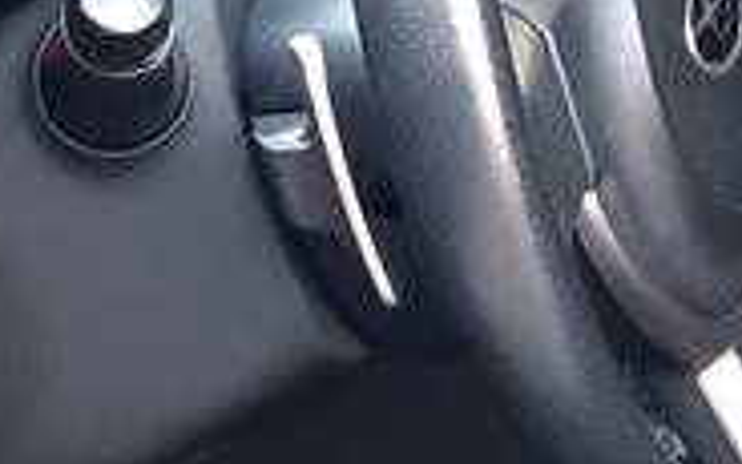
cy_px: 262
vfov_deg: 5.5
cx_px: 1488
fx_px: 4853
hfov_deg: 8.3
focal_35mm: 240
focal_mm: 6
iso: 160
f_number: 2.4
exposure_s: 1/11
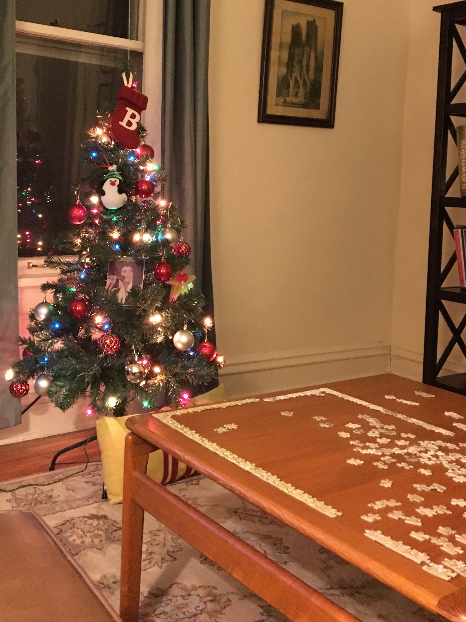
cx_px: 189
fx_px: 736
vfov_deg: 45.1
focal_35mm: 41
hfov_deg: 35.0
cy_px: 208
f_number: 2.2
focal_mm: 4.15
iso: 500
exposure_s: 1/15
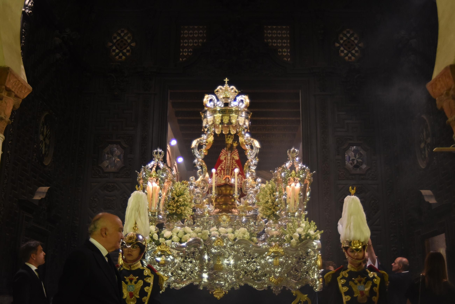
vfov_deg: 31.9
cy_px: 152
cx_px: 228
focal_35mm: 42
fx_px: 531
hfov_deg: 46.4
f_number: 4
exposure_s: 1/125
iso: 3600
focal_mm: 42
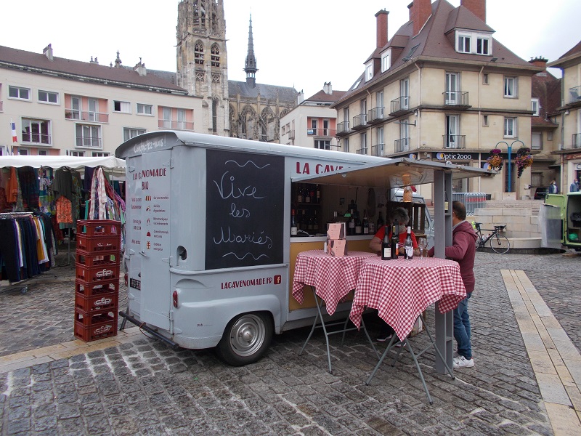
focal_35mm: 26
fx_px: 436
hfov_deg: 67.3
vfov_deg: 53.1
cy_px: 218
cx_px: 290
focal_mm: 4.6
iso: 80
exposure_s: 1/200
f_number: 3.2
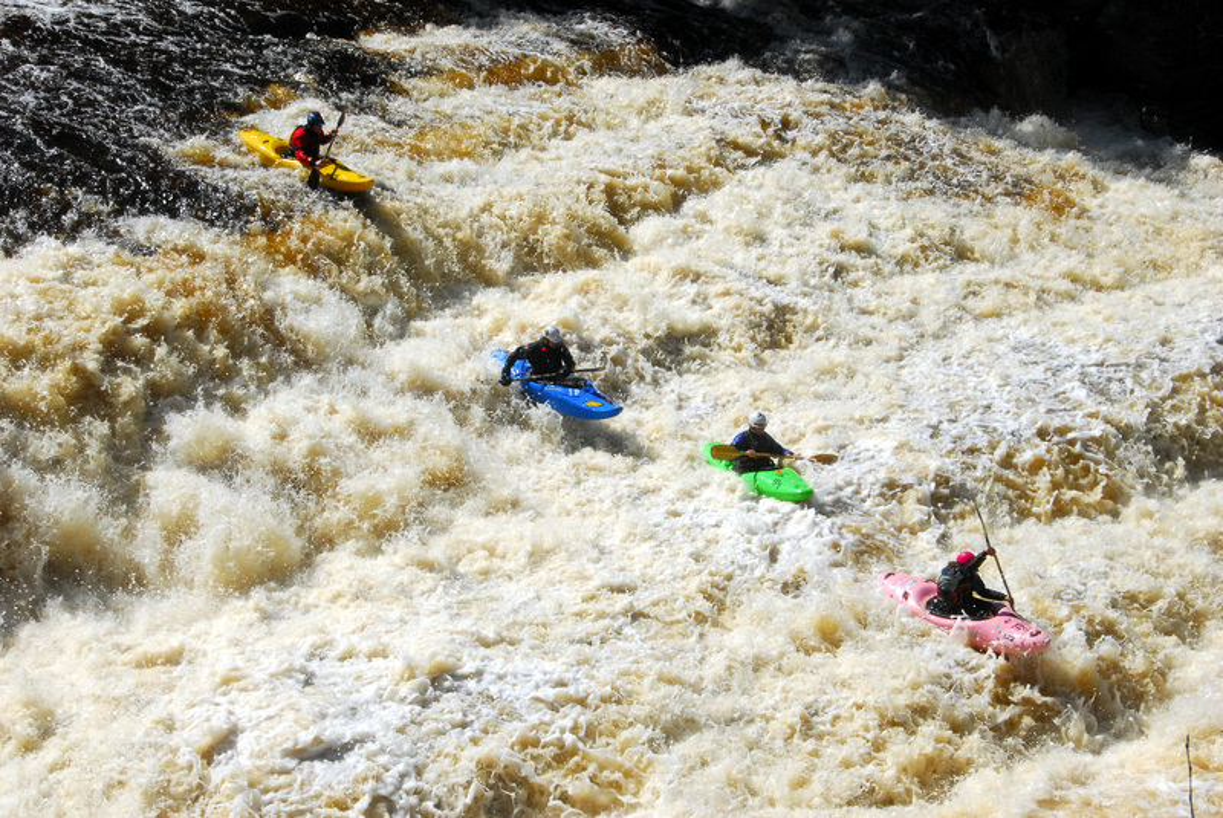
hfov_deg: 26.0
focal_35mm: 78
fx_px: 2652
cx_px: 612
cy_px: 409
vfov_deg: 17.5
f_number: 16
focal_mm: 52
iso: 800
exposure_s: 1/1000
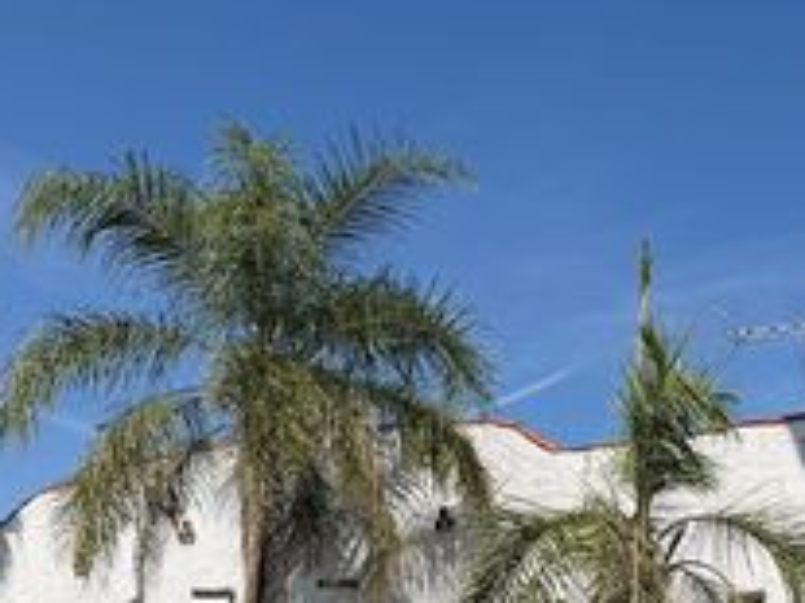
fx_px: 1348
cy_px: 683
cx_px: 704
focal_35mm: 58
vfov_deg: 23.5
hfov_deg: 31.9
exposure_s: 1/9091
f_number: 1.78
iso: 80
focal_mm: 6.76
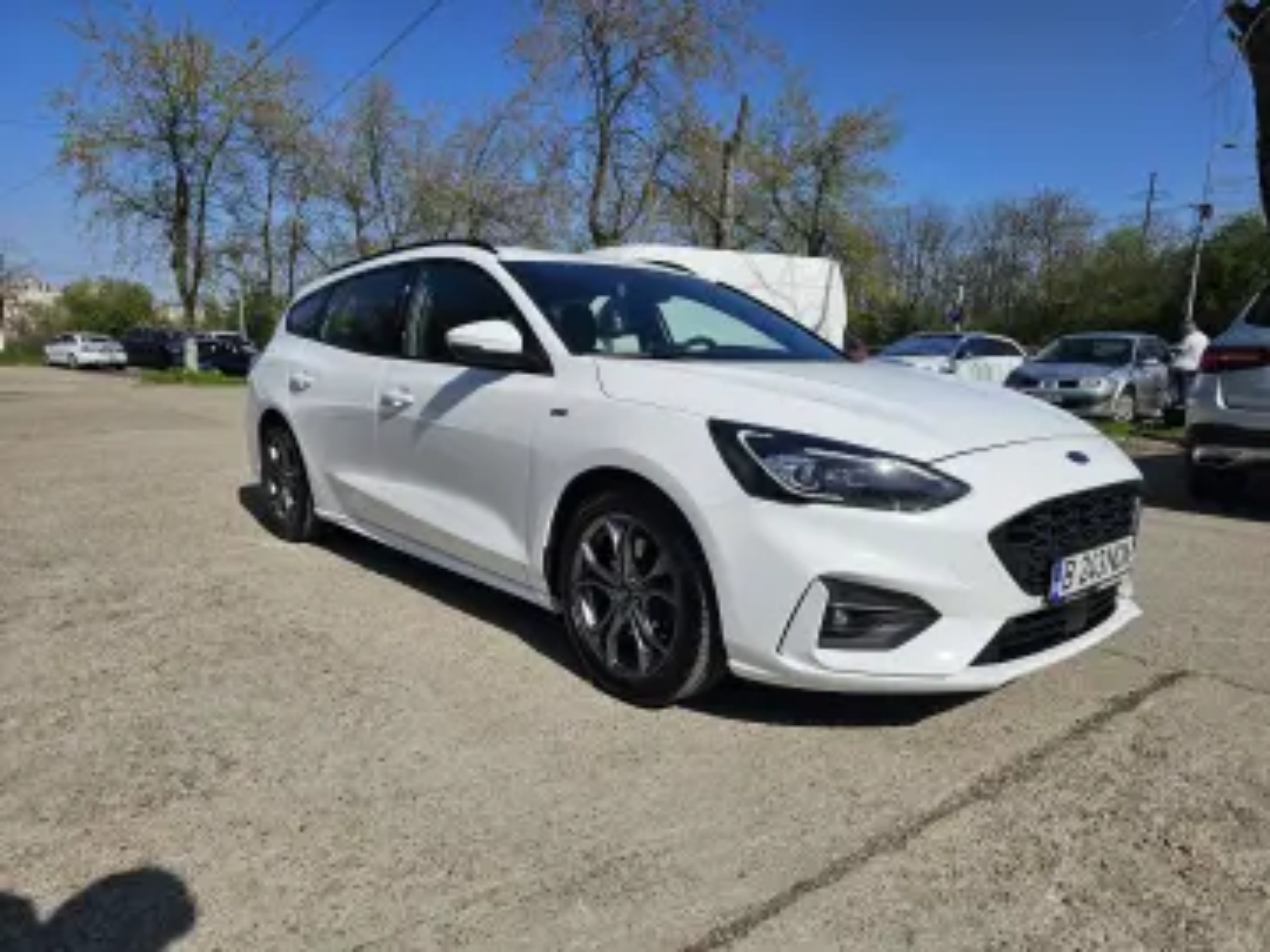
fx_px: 844
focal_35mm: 23
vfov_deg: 58.9
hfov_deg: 73.9
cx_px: 635
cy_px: 476
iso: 12
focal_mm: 6.3
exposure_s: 1/1834
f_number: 1.7
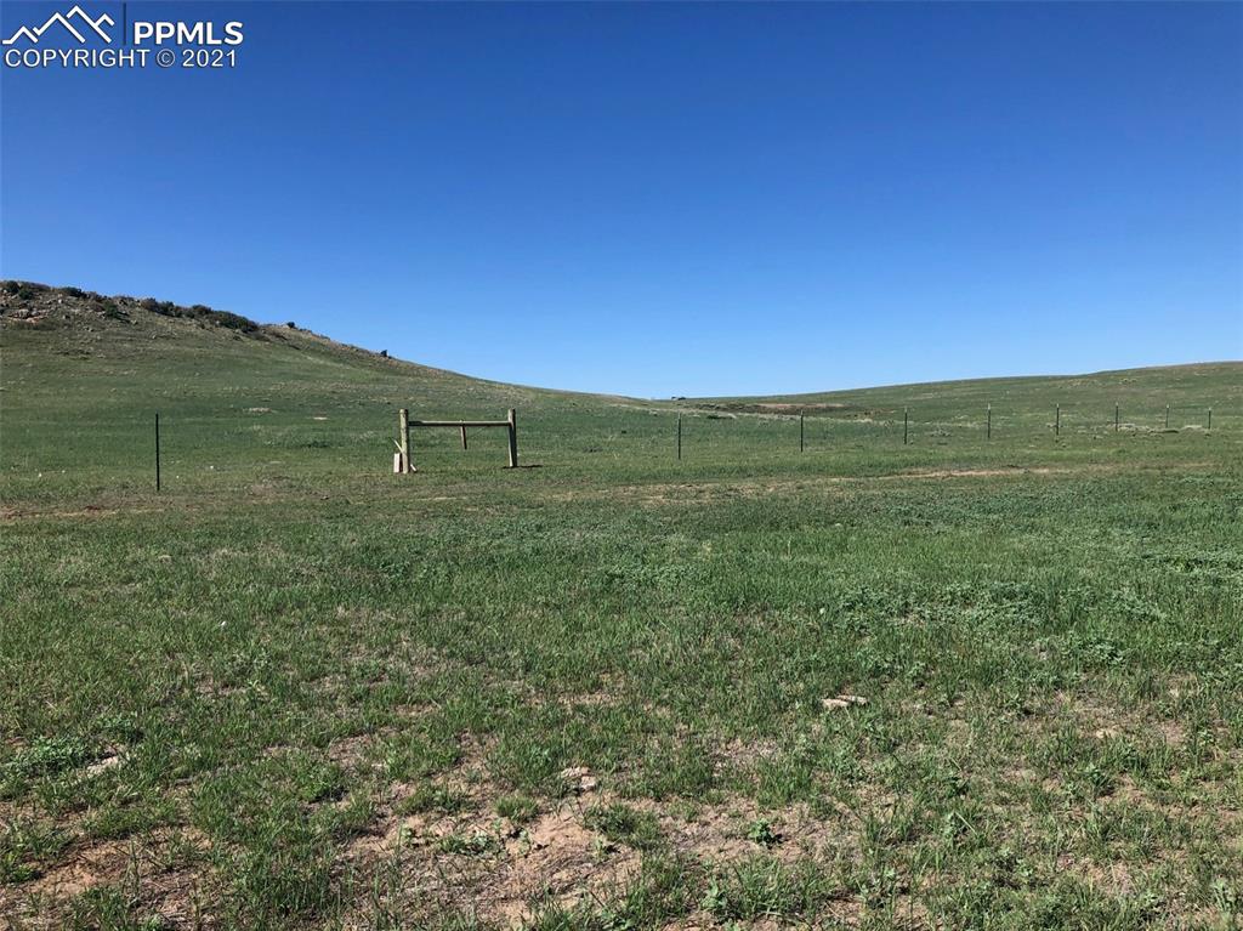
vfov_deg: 49.7
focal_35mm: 28
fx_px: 1005
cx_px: 622
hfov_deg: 63.5
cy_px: 466
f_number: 1.8
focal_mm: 3.99
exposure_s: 1/2088
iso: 20
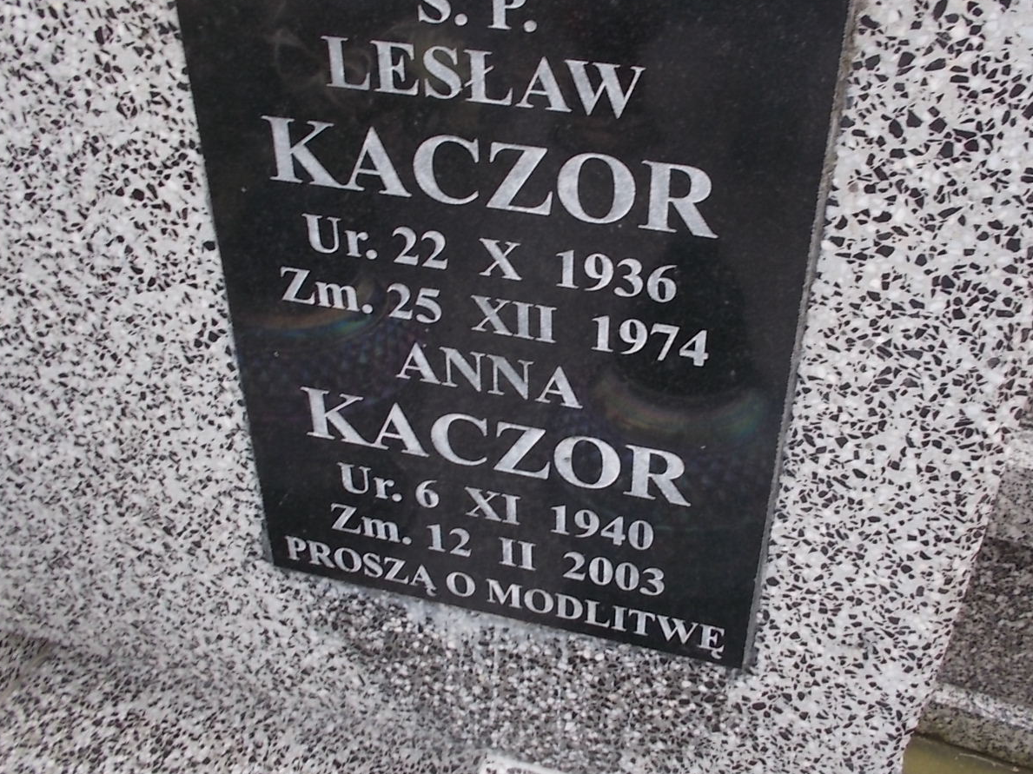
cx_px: 574
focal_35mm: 35
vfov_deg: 40.5
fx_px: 1044
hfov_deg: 52.5
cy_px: 307
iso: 80
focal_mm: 4.6
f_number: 3.2
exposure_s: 1/100
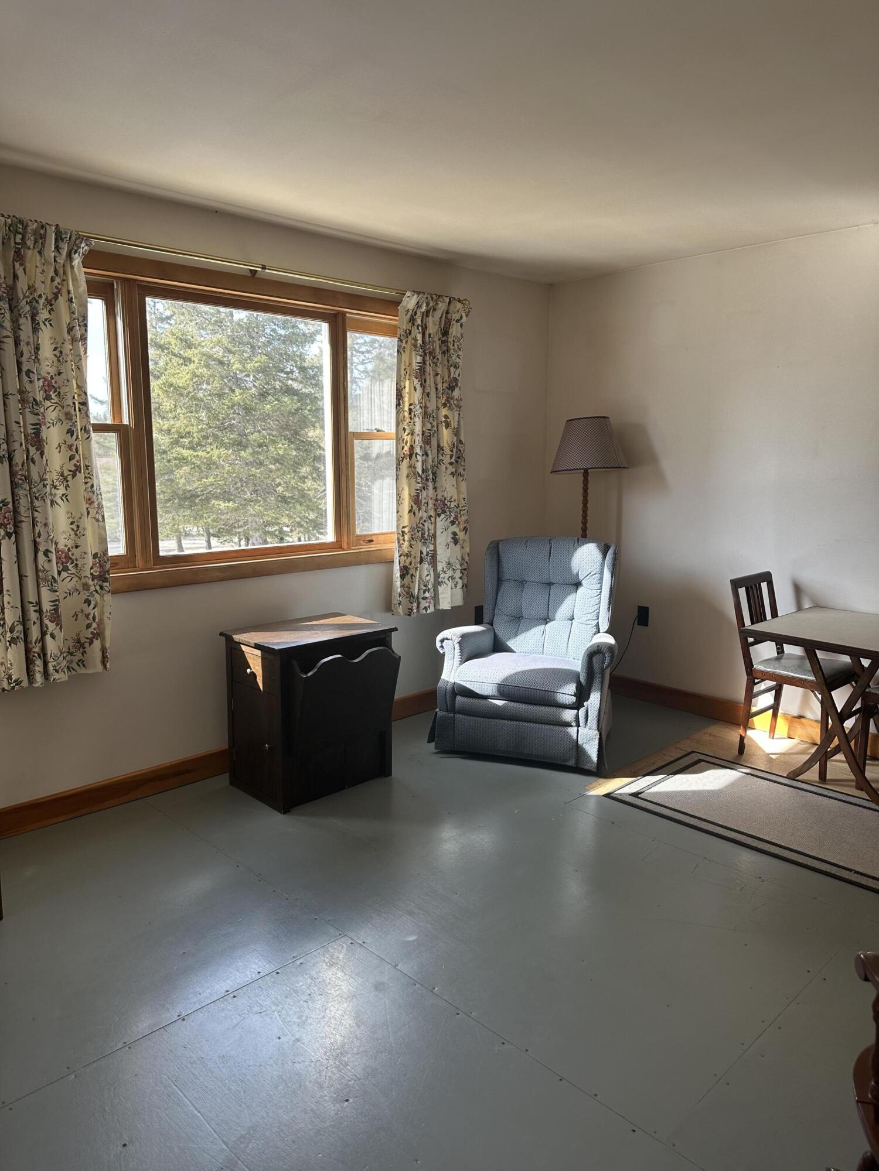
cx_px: 440
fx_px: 813
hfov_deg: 56.8
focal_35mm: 24
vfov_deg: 71.6
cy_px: 586
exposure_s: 1/228
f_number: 1.78
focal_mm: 6.86
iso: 64
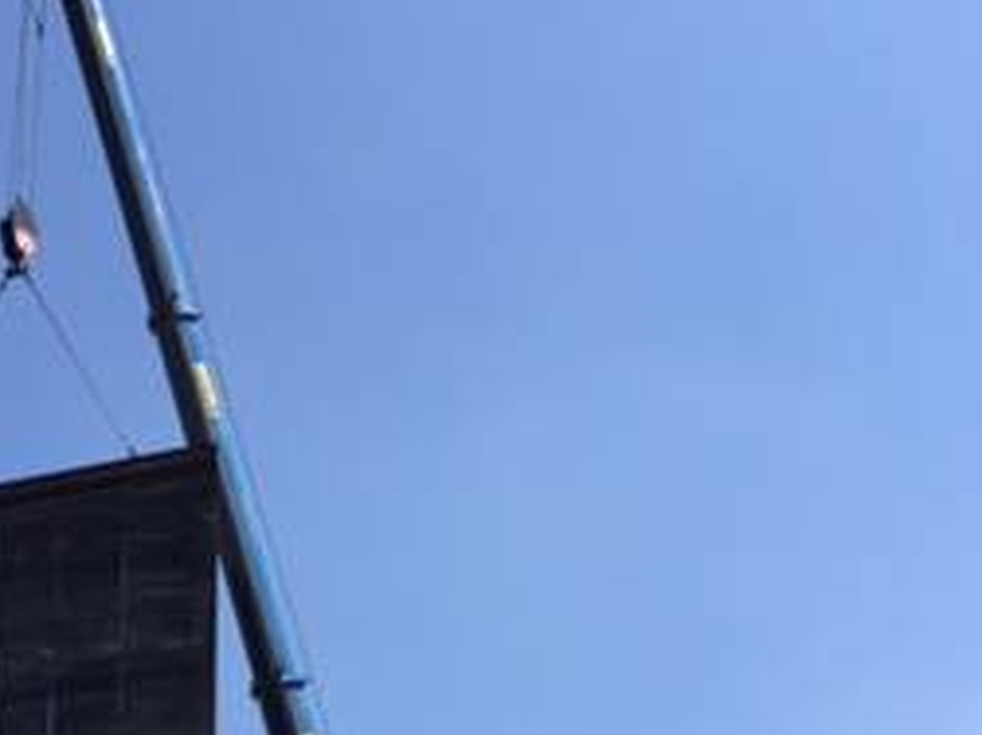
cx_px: 266
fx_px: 2098
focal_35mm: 74
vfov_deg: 18.9
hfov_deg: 26.1
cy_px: 868
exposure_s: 1/1319
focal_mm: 4.15
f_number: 2.2
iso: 32
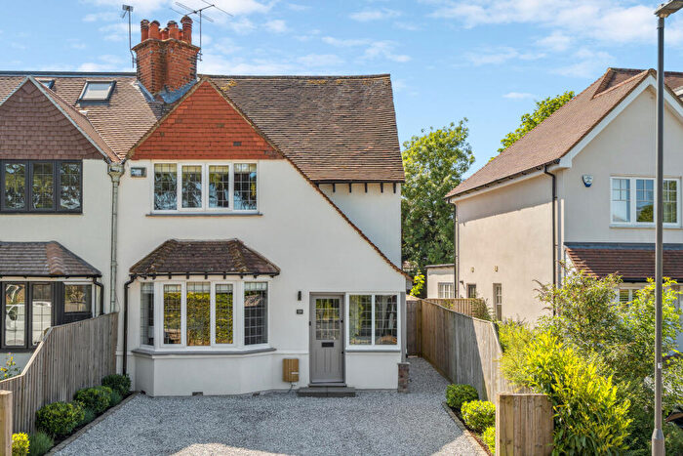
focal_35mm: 35
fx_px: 664
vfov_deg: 37.9
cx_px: 342
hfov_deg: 54.4
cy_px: 228
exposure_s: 1/250
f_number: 8
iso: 200
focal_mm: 35
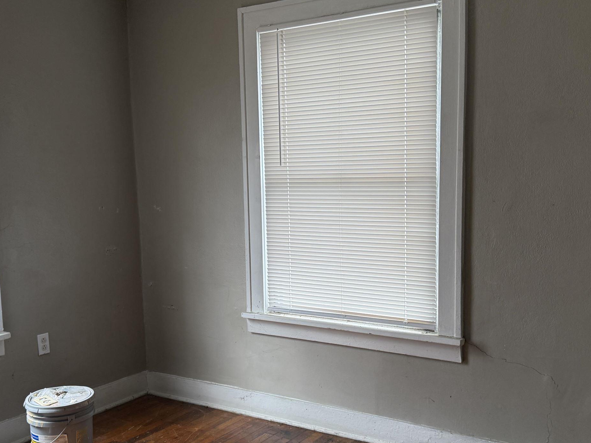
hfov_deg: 46.8
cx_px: 270
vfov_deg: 35.8
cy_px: 264
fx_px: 683
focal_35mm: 40
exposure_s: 1/144
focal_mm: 6.76
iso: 160
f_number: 1.78
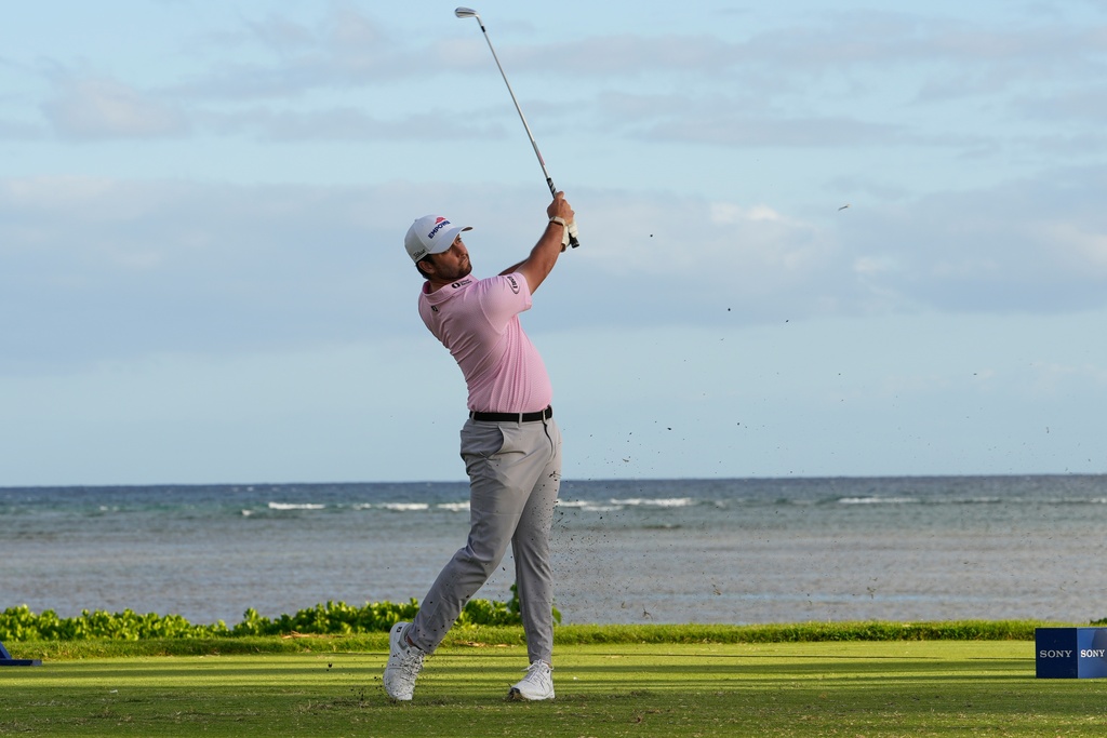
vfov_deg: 9.2
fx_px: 4613
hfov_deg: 13.7
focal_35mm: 150
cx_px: 554
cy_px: 369
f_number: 6.3
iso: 200
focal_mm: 100
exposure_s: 1/500
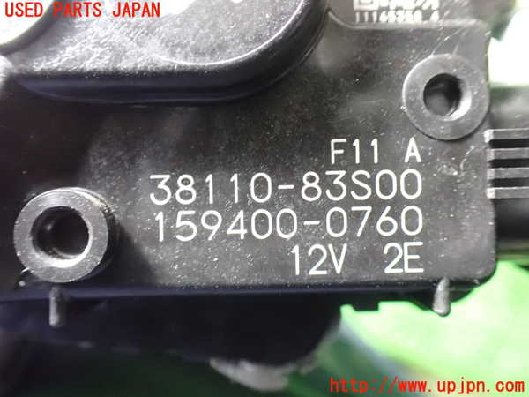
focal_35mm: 30
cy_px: 198
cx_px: 264
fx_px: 458
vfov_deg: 46.8
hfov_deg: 60.0
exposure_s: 1/25
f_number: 2.3
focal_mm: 5.4
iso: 1600
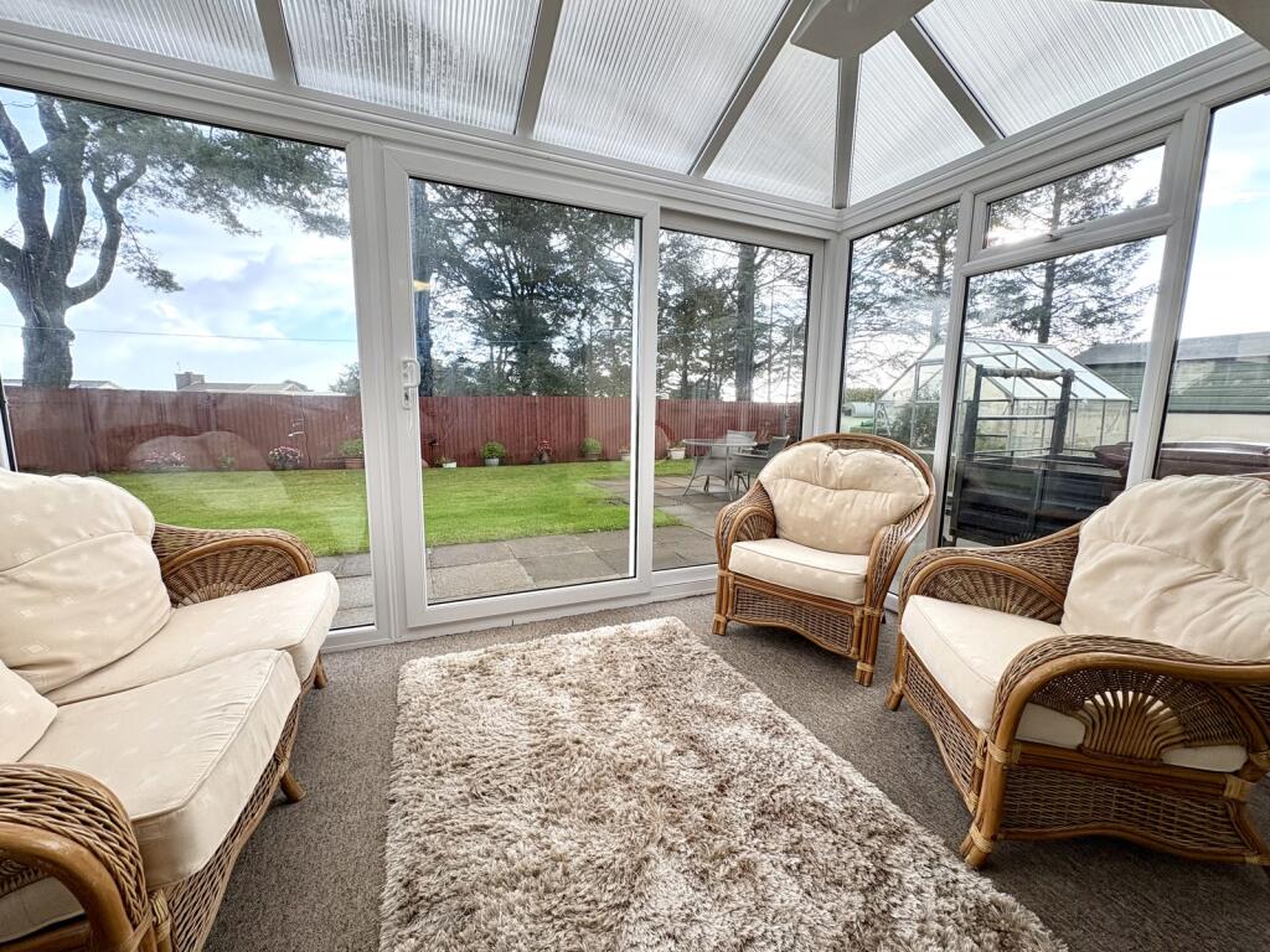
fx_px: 514
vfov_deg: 85.7
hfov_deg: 102.1
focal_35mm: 14
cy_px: 476
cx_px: 635
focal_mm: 2.22
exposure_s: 1/164
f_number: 2.2
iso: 64
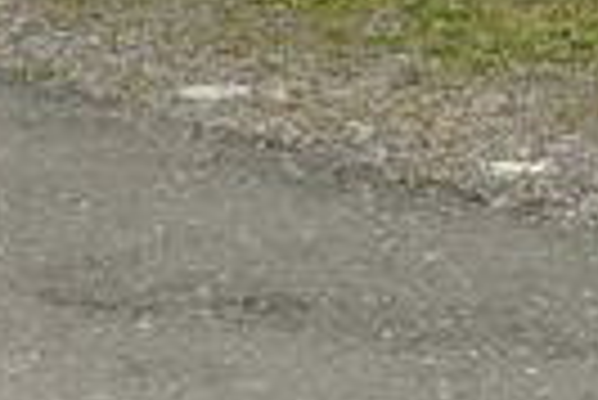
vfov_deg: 1.7
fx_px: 13436
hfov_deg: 2.5
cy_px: -9
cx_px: 2237
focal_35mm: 808
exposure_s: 1/200
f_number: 7.1
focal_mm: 70
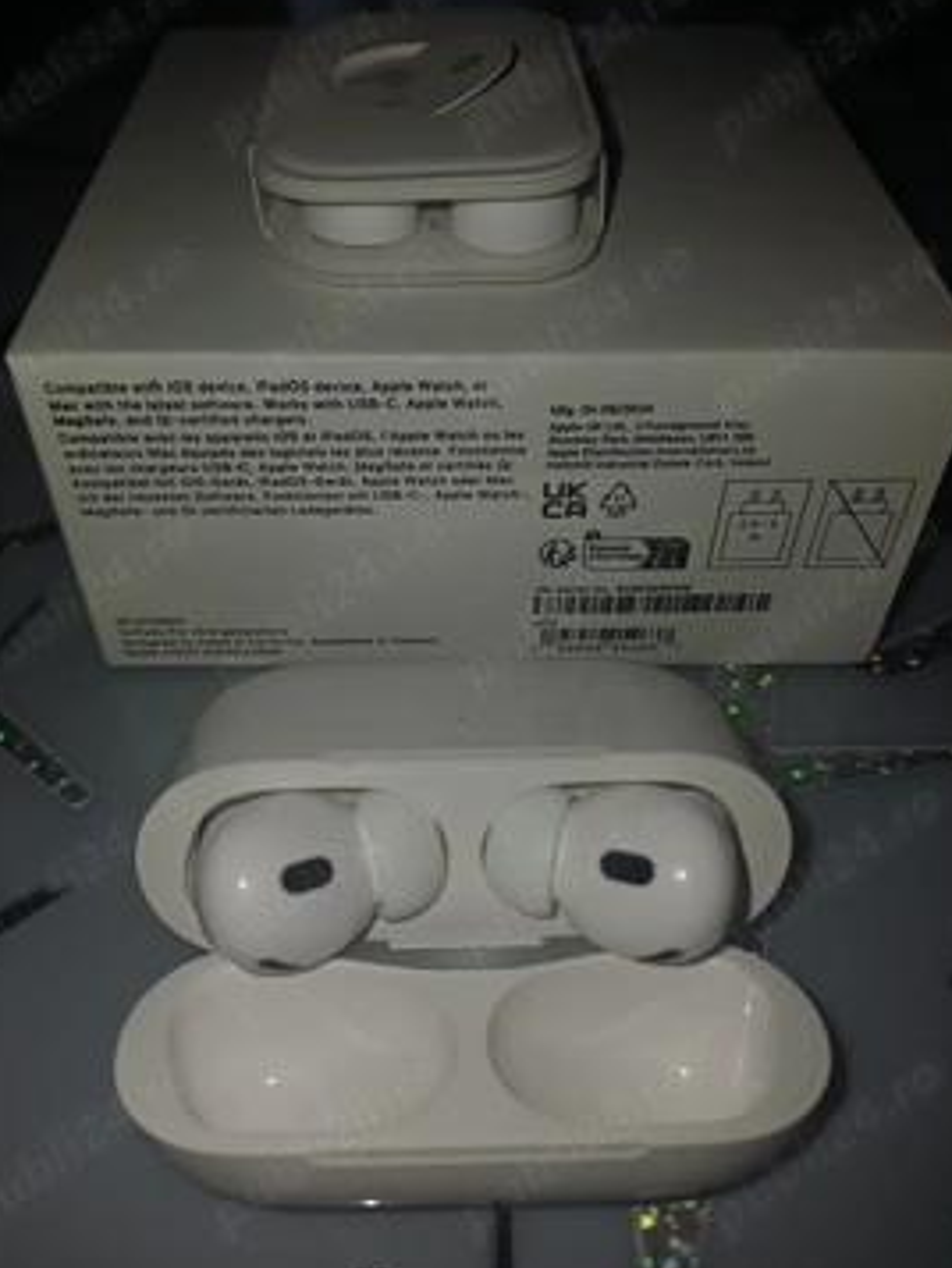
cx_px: 451
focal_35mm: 28
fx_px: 1026
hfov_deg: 49.8
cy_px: 661
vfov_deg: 63.4
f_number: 1.8
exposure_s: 1/721
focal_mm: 4.65
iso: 50
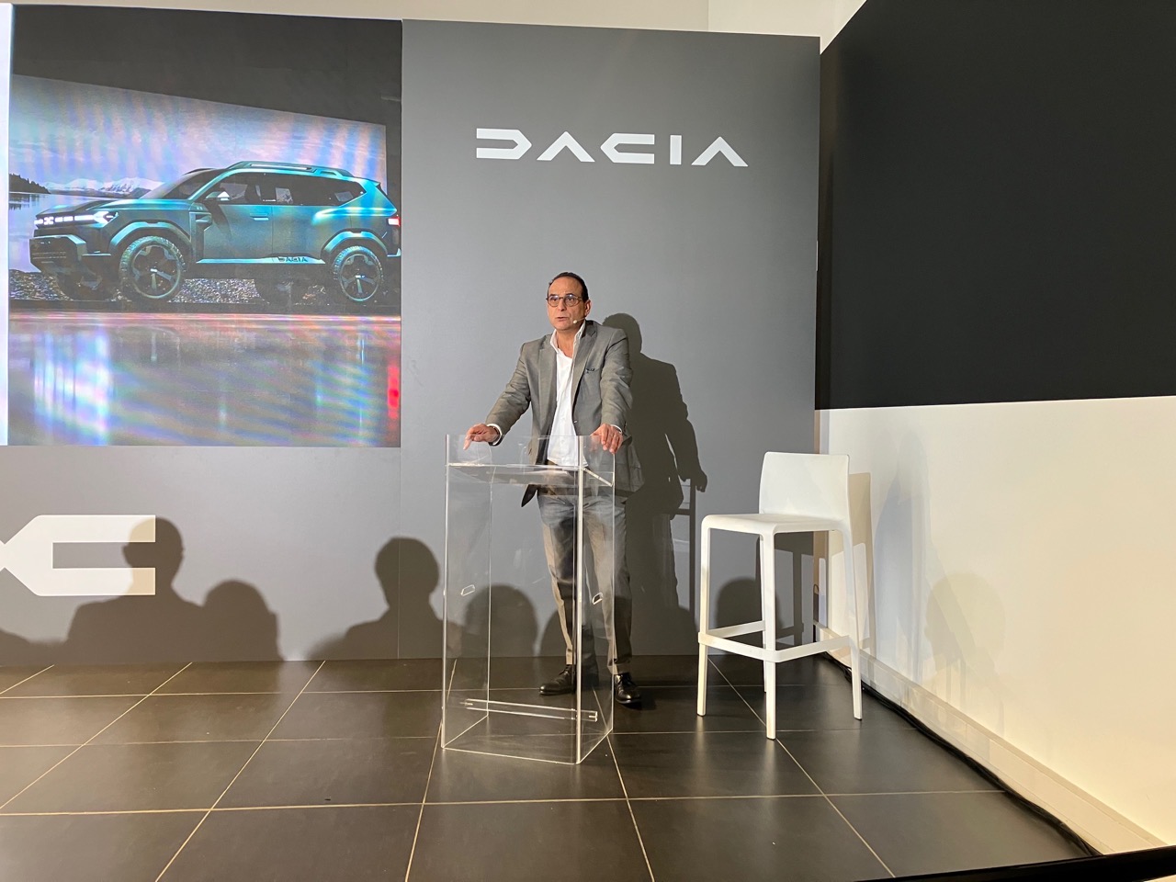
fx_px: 951
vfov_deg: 49.7
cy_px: 441
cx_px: 588
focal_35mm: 28
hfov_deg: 63.4
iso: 160
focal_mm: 3.99
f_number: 1.8
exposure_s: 1/60
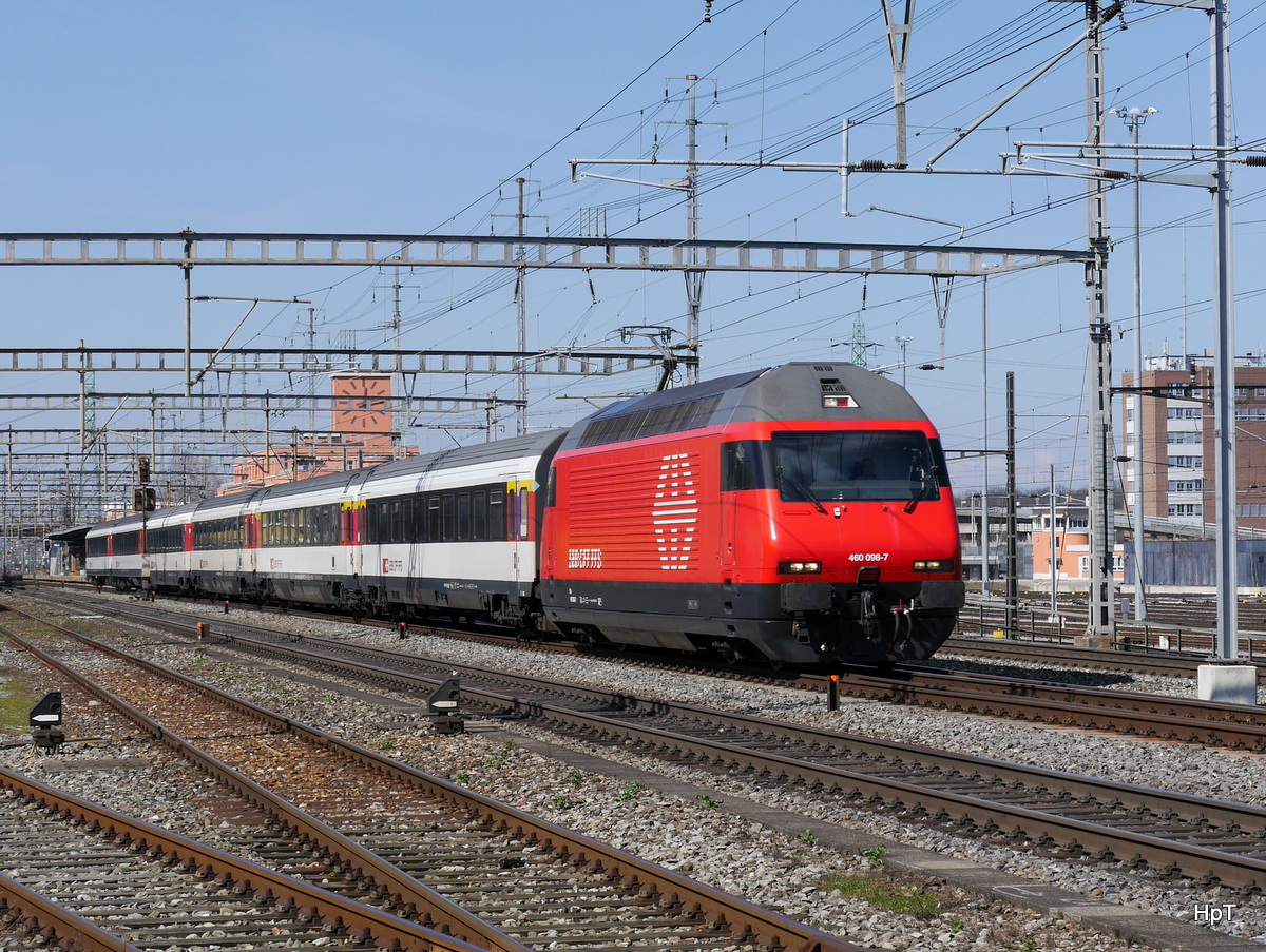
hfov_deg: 28.5
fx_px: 2490
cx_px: 633
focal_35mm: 68
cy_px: 476
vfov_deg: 21.7
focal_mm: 34
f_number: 10
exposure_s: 1/400
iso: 160
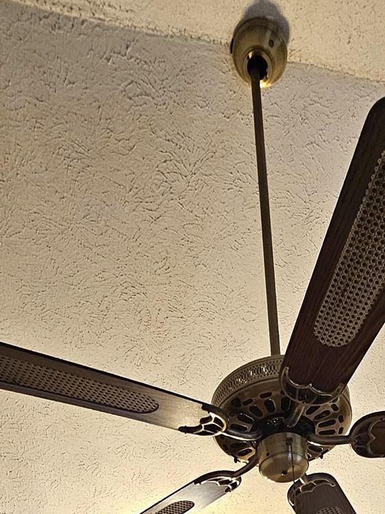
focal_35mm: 40
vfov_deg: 31.6
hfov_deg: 35.7
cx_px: 252
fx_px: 593
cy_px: 714
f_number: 2.2
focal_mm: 2.2
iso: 160
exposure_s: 1/60.2
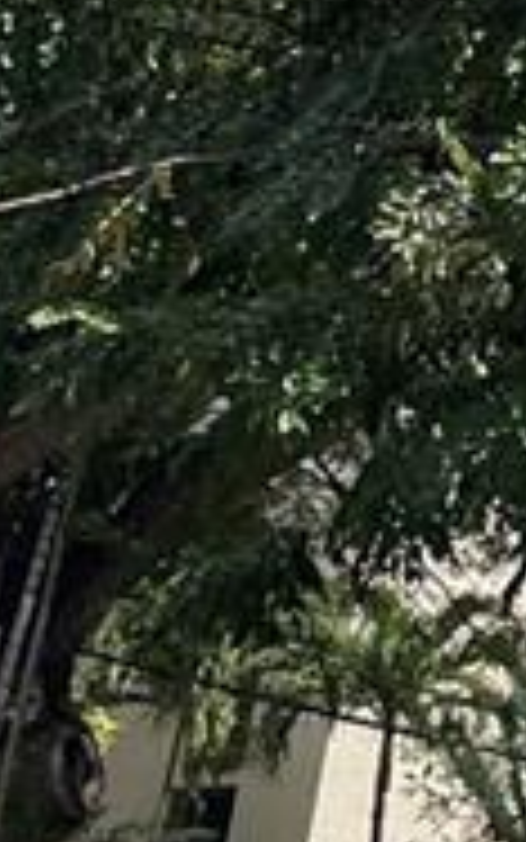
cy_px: -612
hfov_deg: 6.3
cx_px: 1960
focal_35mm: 177
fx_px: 4057
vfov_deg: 11.1
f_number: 1.6
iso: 32
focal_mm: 4.2
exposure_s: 1/3401
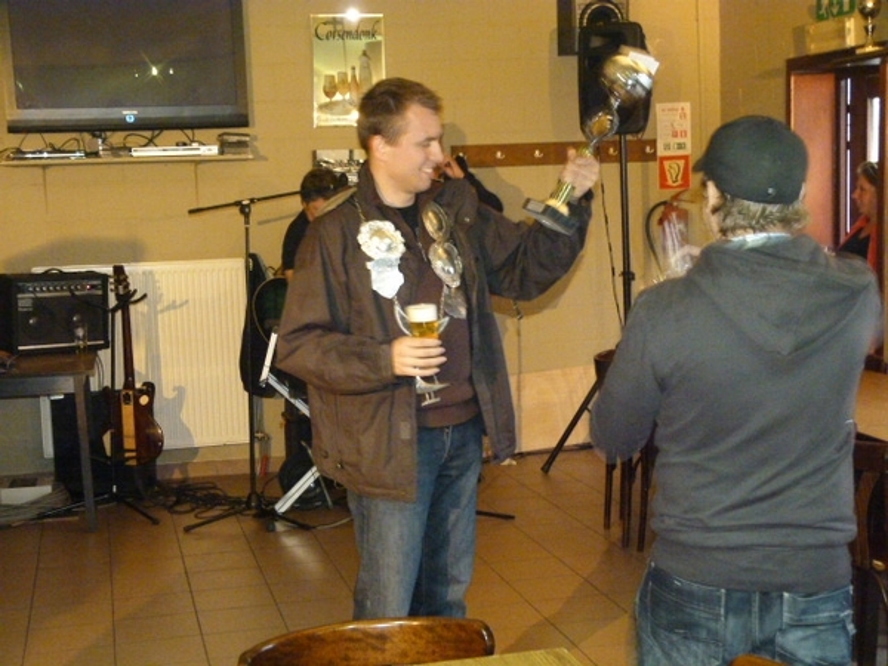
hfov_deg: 34.9
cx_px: 444
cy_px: 333
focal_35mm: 55
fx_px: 1411
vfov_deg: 26.6
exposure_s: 1/3.2
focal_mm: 10
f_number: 3.2
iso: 800
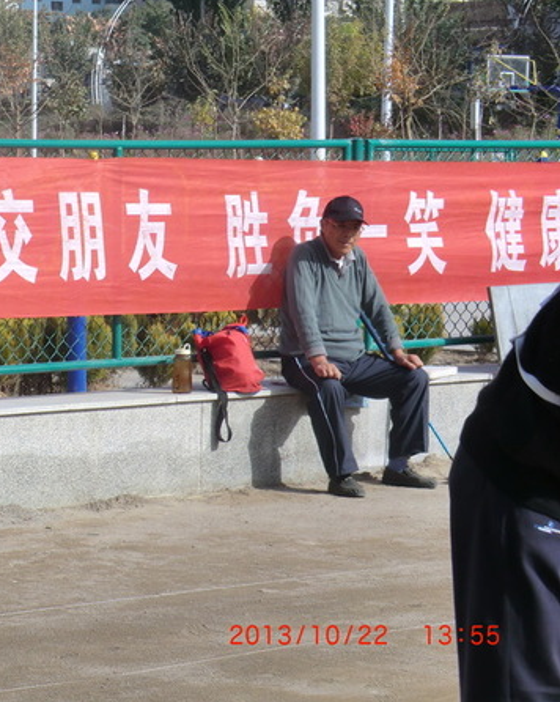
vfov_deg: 14.0
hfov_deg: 11.1
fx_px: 2863
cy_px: 353
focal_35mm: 138
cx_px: 90
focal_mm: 18.8
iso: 64
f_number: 5
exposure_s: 1/500
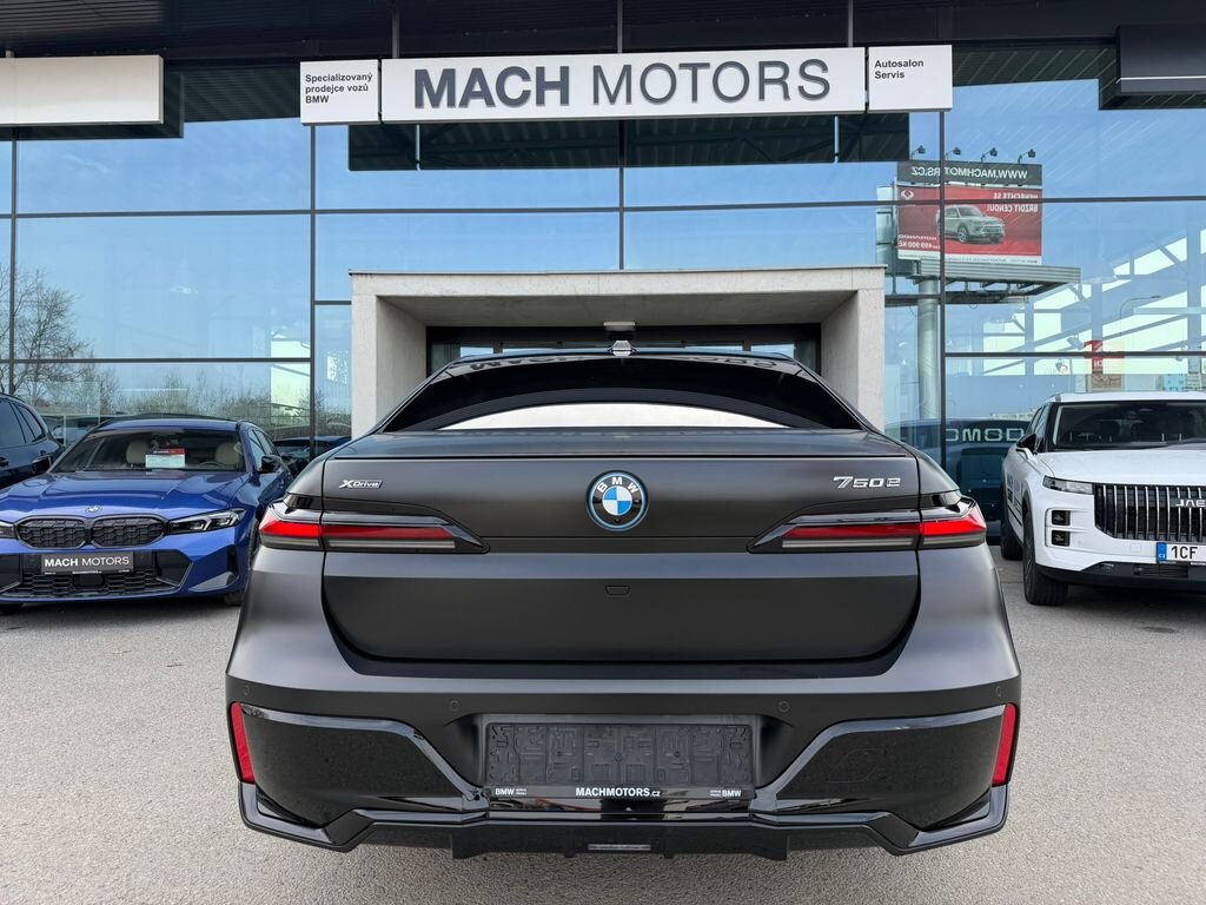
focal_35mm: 24
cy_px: 452
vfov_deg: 56.8
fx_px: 836
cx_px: 603
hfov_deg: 71.6
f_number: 1.78
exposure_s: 1/831
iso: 80
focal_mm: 6.76
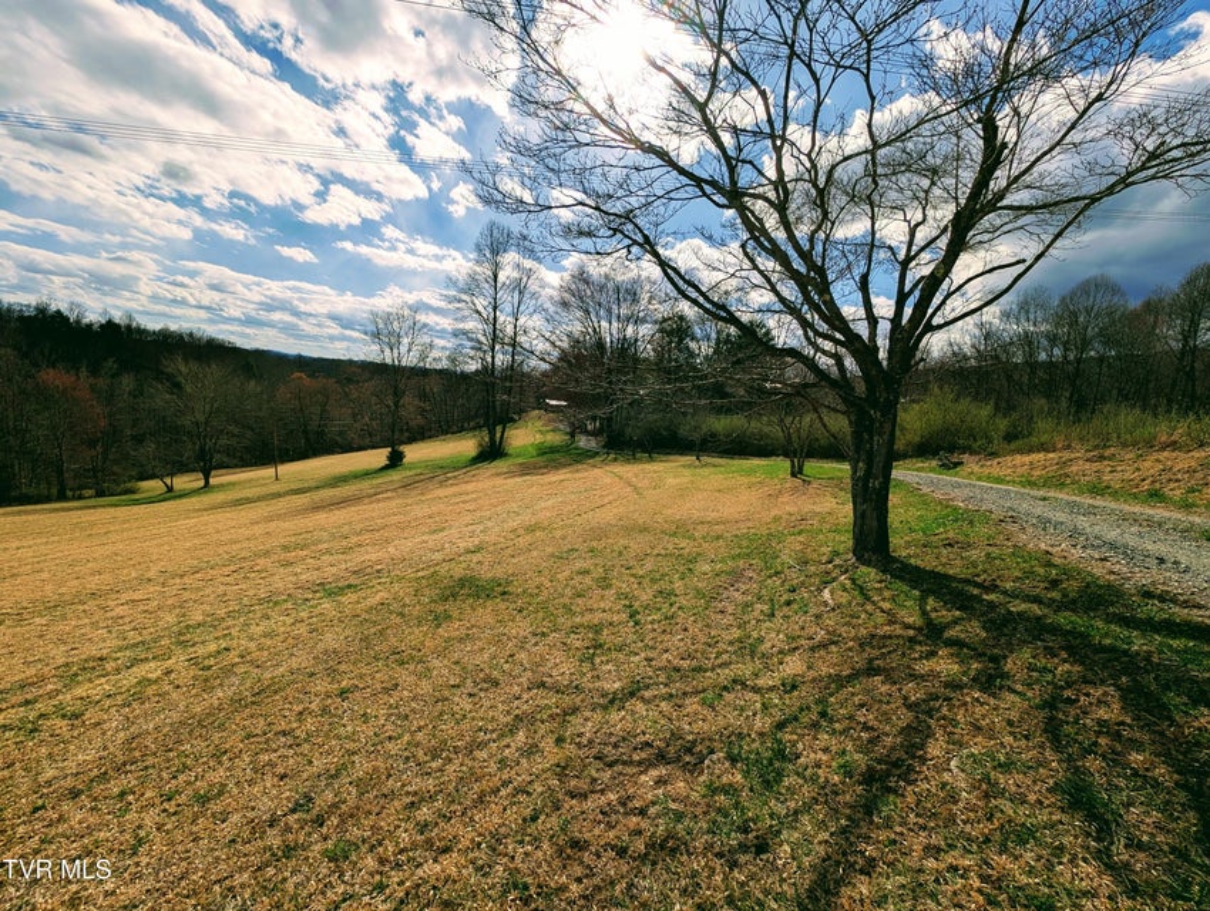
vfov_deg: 94.6
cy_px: 456
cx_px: 605
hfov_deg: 110.5
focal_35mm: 12
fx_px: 420
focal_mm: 2.23
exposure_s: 1/5848
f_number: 1.95
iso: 42
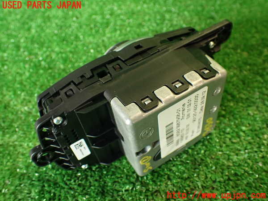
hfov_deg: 56.8
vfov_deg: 44.2
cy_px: 100
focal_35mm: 32
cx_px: 134
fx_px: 248
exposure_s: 1/30
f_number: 2.4
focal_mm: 5.79
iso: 250
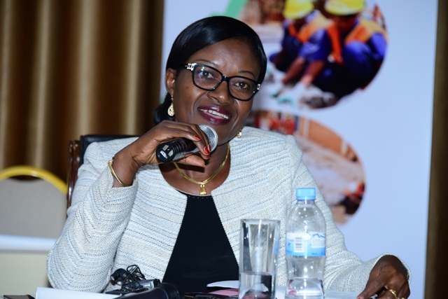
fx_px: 2489
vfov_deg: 6.9
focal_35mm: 200
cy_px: 150
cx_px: 224
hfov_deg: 10.3
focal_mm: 200
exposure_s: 1/40
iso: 1250
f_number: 6.3
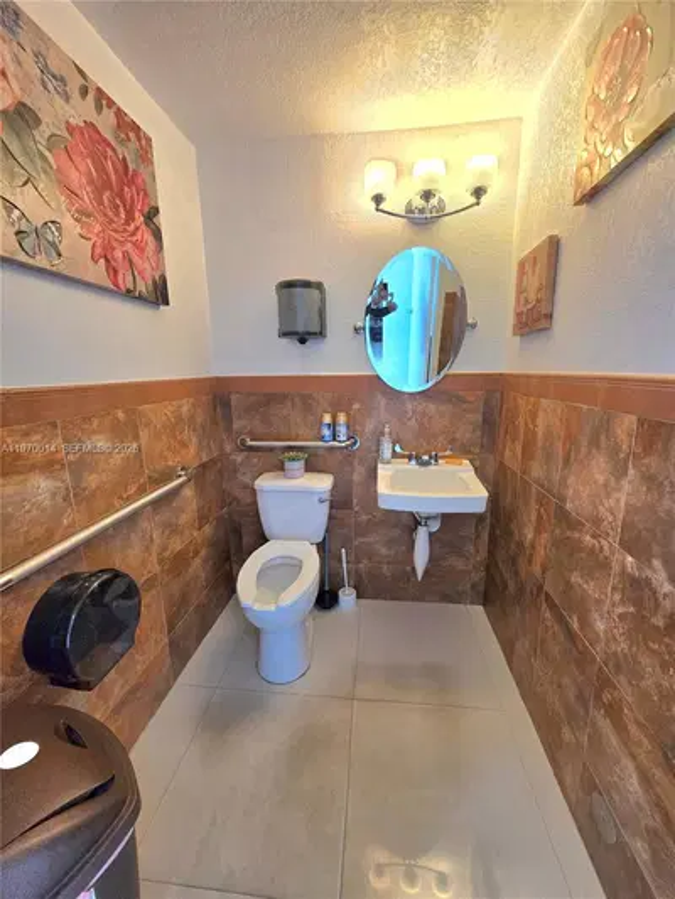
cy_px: 450
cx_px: 338
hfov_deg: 89.9
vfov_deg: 106.2
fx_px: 338
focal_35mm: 13
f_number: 1.9
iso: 64
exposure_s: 1/120
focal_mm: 2.2
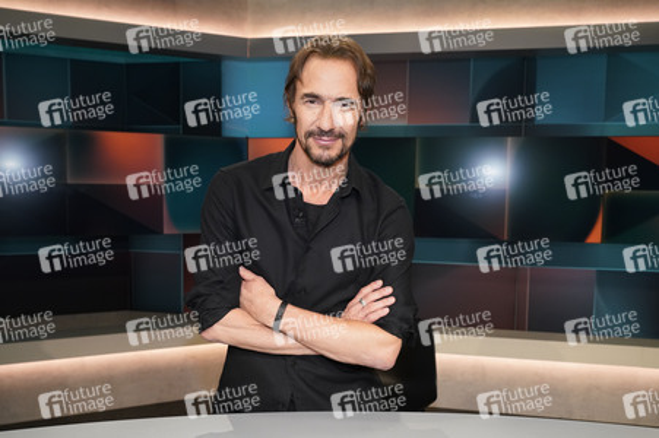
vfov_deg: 43.5
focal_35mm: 30
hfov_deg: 62.0
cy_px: 219
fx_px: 549
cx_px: 330
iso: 2000
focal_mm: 30
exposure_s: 1/125
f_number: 5.6
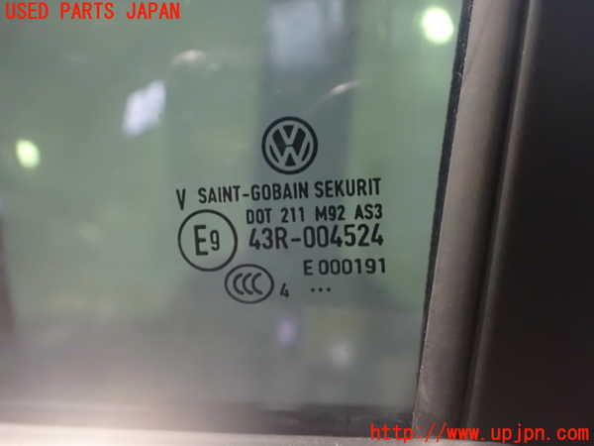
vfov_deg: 46.8
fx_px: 515
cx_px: 297
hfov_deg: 60.0
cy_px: 223
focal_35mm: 30
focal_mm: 5.4
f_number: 2.3
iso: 1600
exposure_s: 1/25
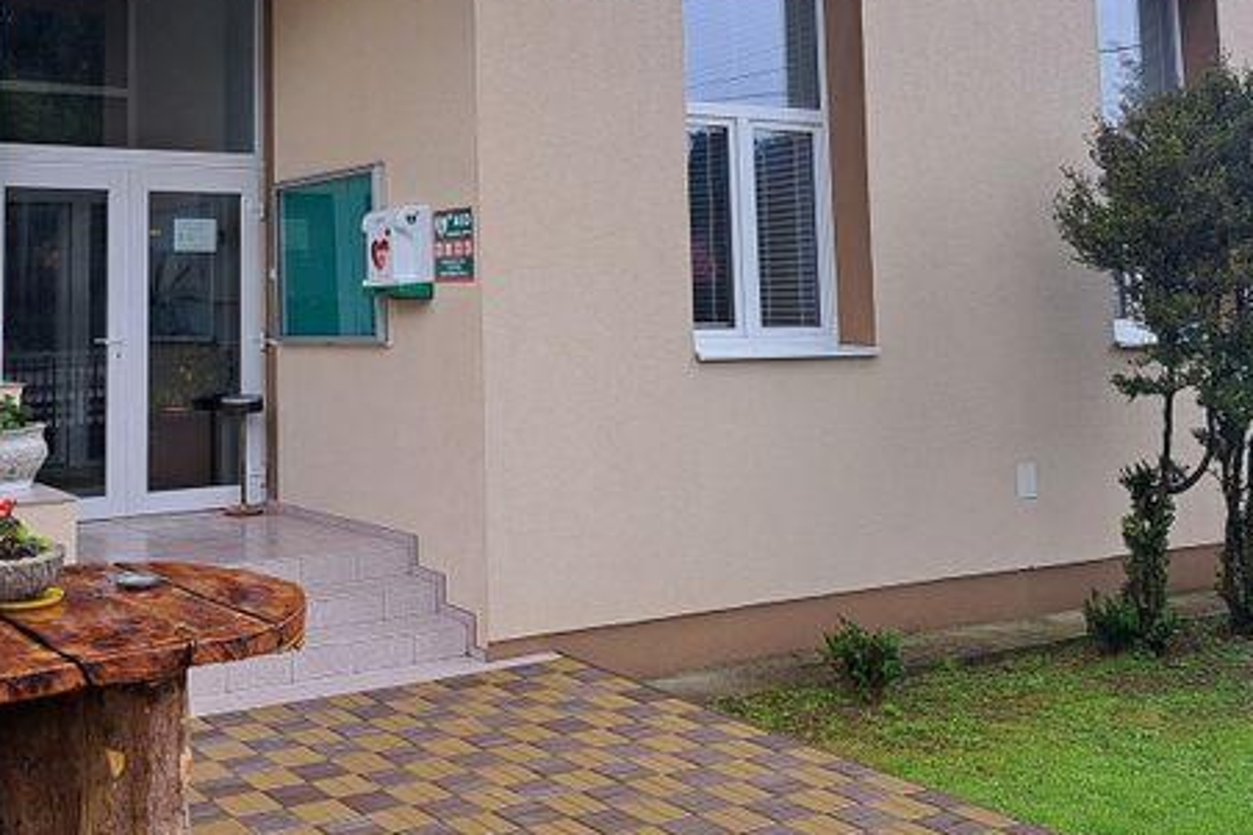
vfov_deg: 31.1
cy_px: 172
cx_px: 360
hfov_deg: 45.3
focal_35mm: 42
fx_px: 1461
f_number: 1.8
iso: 50
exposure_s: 1/249
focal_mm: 5.23
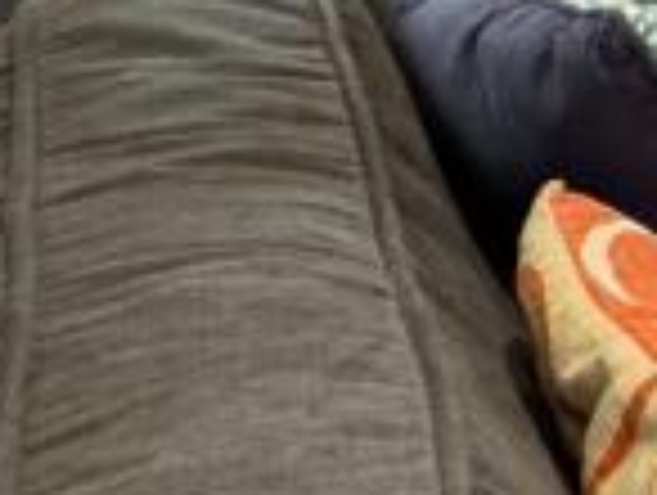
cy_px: -342
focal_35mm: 98
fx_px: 1863
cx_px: 1953
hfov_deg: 11.5
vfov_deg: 13.8
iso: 250
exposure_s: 1/50
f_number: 2.2
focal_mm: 2.22
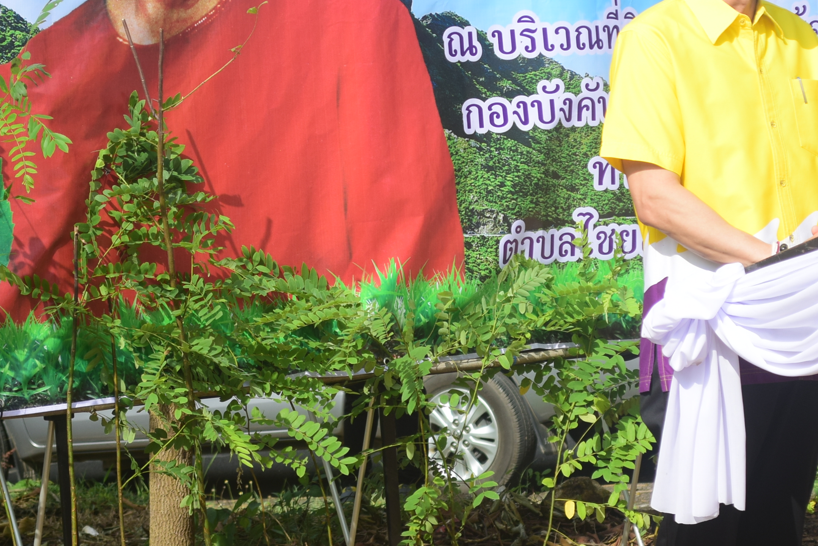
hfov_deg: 11.9
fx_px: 3910
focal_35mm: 172
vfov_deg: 8.0
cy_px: 79
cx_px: 492
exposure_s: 1/640
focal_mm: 55
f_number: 5.6
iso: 160
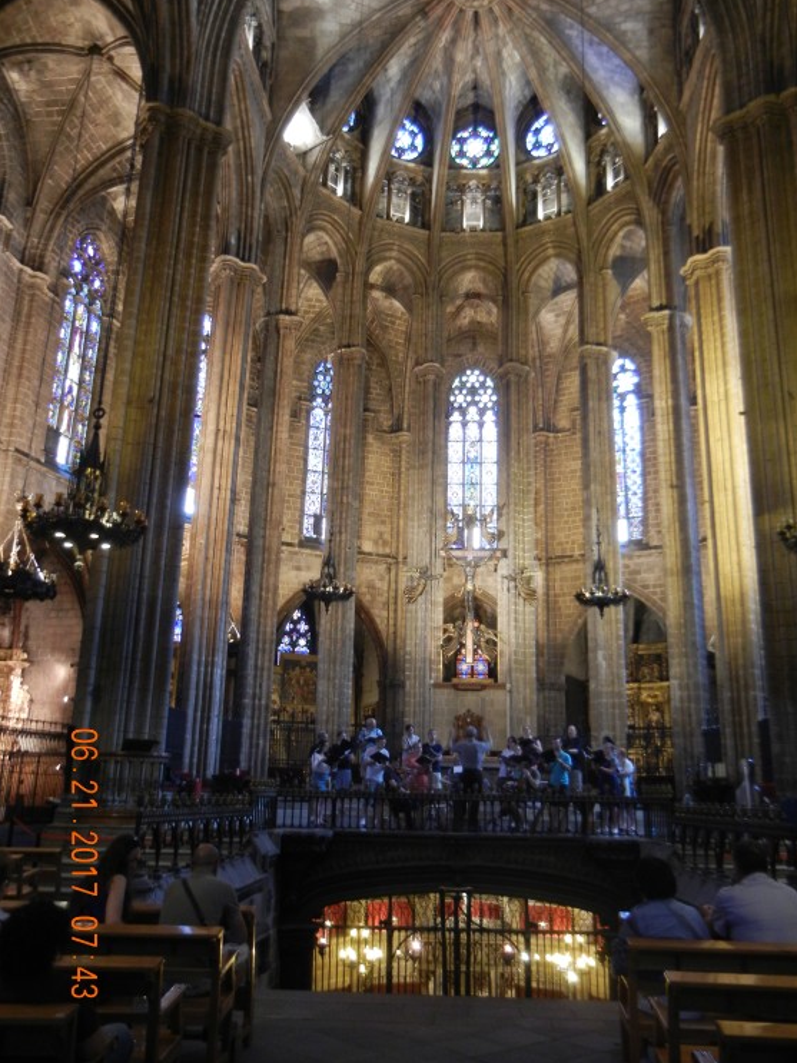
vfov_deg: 58.3
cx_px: 411
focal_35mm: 31
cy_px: 516
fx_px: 952
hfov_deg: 45.4
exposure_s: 1/6.6
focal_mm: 5.4
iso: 400
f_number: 3.5
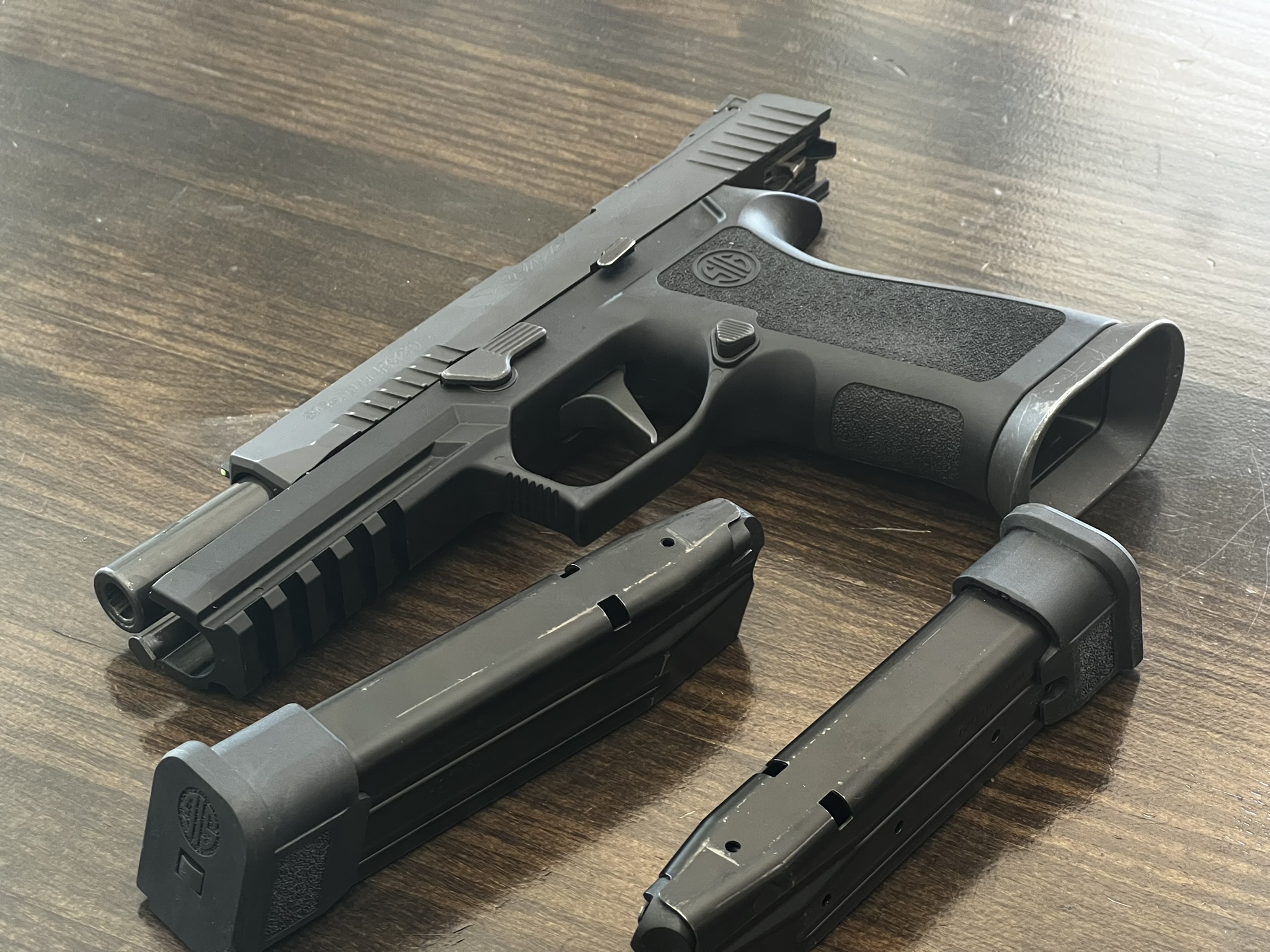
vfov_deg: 19.1
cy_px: 476
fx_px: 2825
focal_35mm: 77
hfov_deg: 25.3
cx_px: 635
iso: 250
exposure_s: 1/71
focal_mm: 9
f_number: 2.8
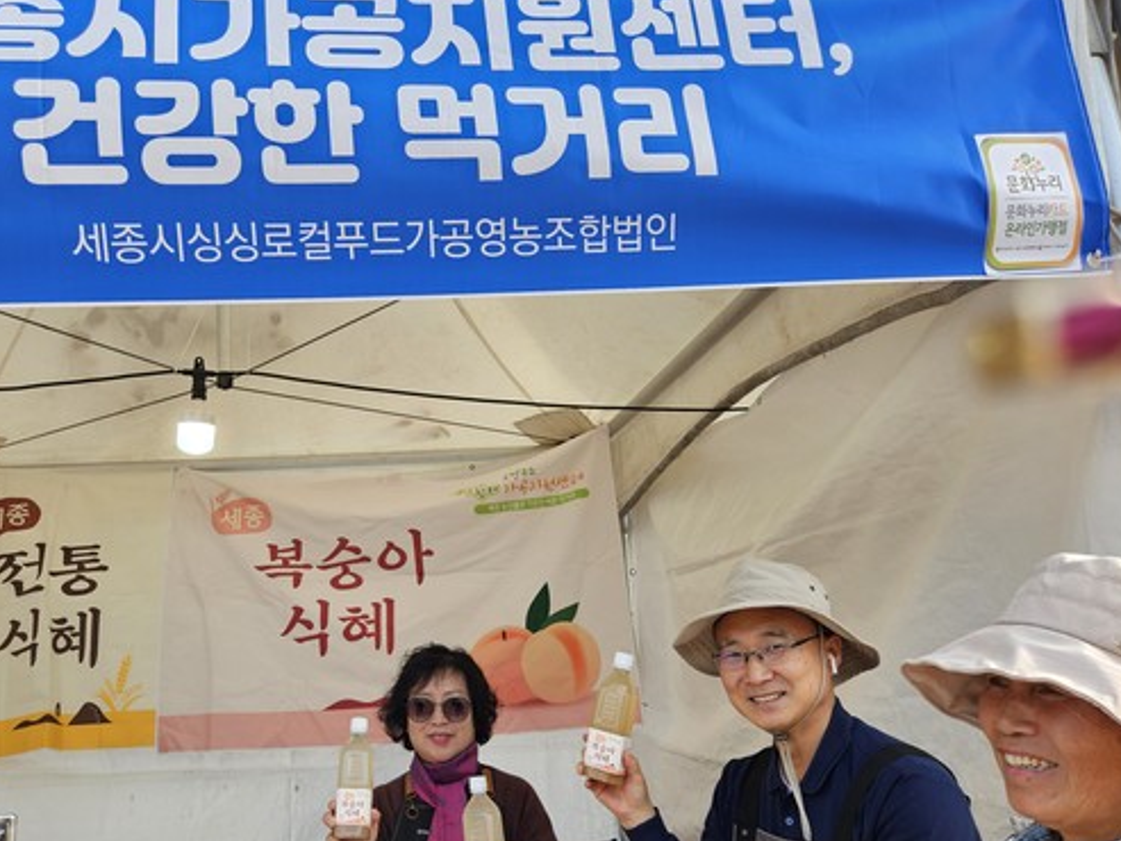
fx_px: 907
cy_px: 464
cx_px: 450
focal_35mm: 28
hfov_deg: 62.9
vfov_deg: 49.7
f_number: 1.8
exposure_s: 1/369
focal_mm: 5.4
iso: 25
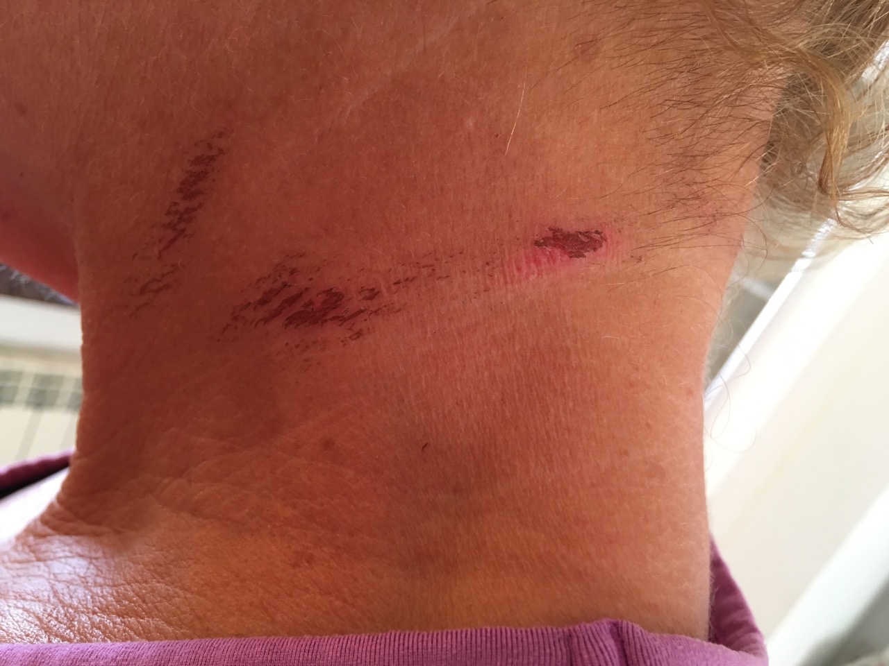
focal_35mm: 29
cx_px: 444
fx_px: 745
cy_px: 333
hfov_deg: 61.7
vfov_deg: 48.2
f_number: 2.2
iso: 125
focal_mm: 4.15
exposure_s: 1/33
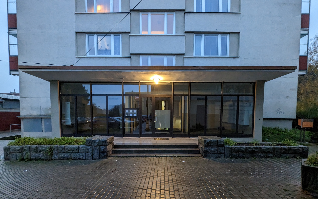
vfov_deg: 77.9
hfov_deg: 105.3
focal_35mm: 14
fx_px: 121
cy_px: 118
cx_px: 159
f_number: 2.2
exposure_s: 1/23.8
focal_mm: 1.95
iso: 450
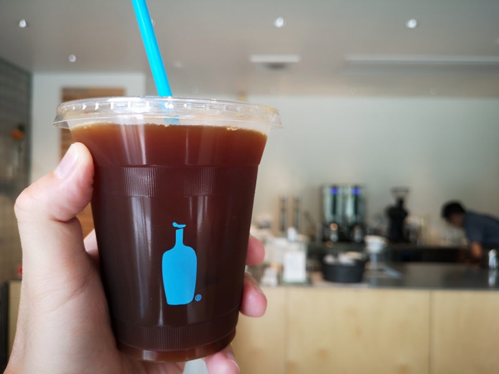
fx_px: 389
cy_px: 187
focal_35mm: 27
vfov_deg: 51.4
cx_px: 250
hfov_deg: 65.3
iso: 50
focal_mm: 3.95
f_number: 1.8
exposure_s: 1/50
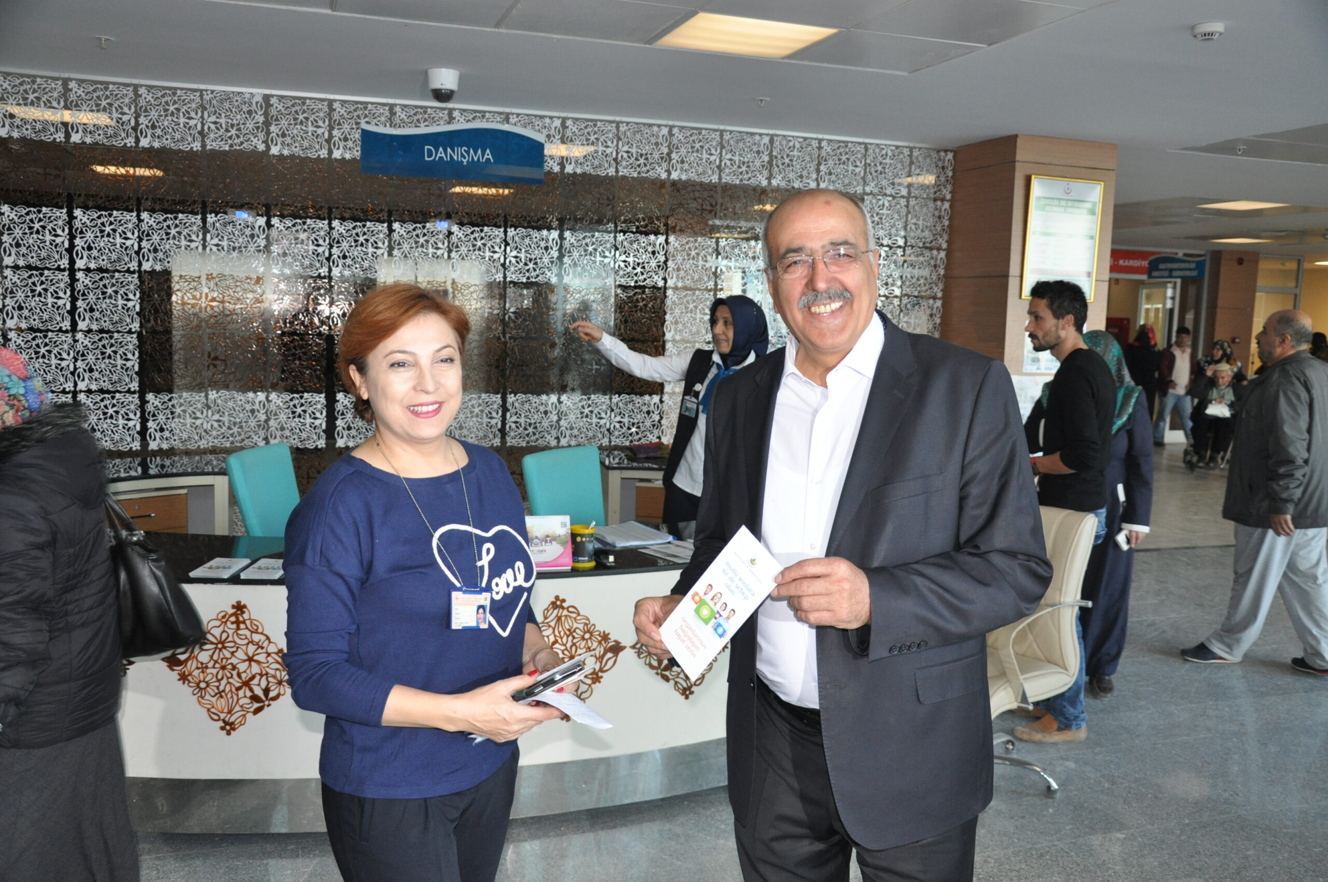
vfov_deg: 41.6
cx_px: 664
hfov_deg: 59.6
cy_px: 441
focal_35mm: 32
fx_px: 1161
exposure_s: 1/60
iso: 800
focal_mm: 21
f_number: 3.8
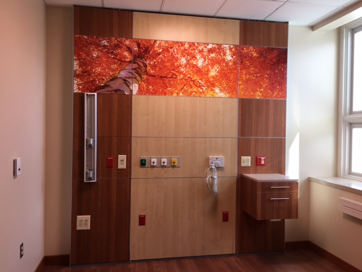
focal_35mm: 29
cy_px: 136
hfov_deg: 61.7
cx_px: 181
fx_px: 303
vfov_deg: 48.2
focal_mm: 4.15
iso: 25
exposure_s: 1/50
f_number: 2.2
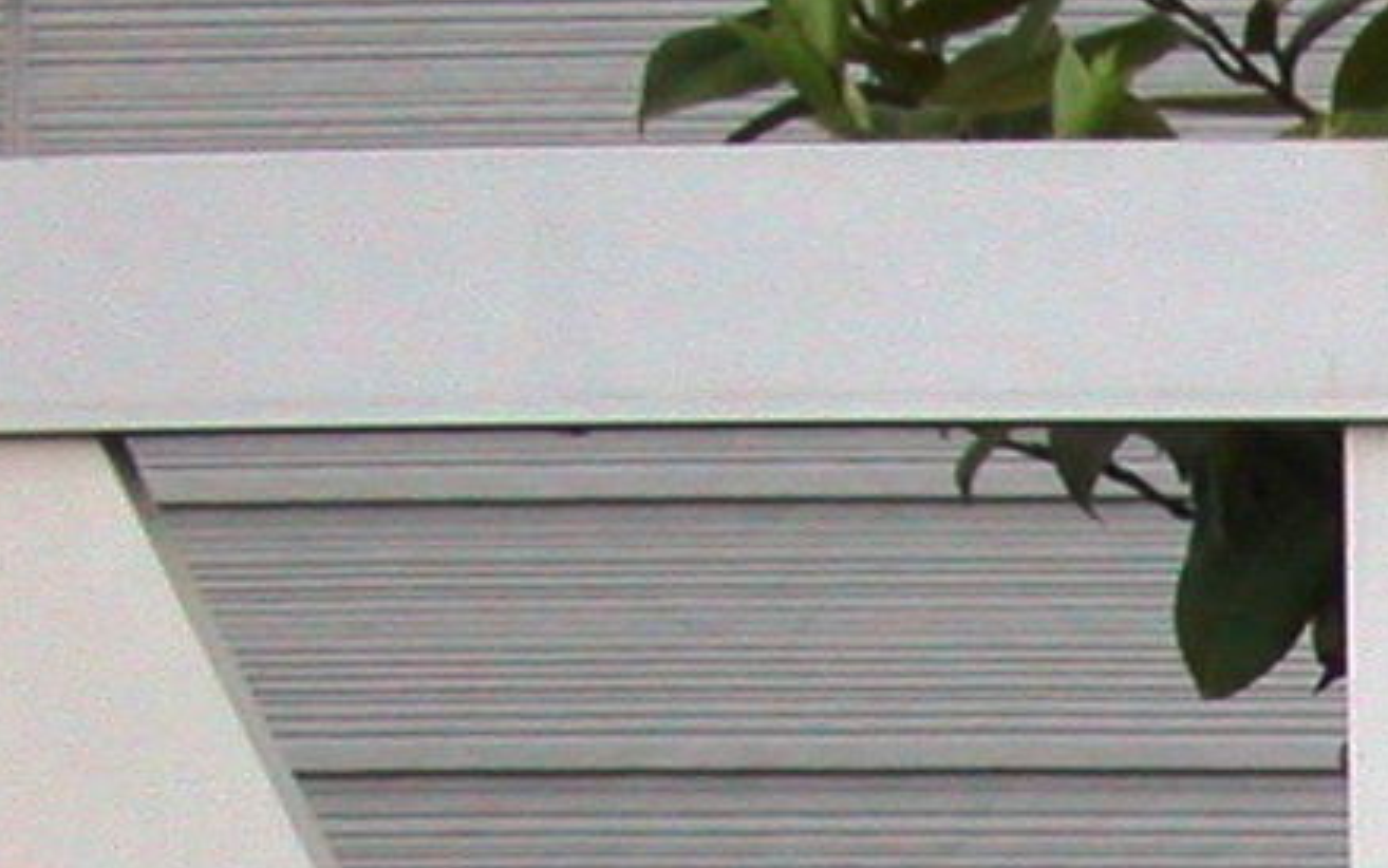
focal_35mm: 209
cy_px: 1875
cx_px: 3537
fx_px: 7908
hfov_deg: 8.9
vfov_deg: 6.1
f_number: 5.6
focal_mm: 7.8
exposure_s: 1/180
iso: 100
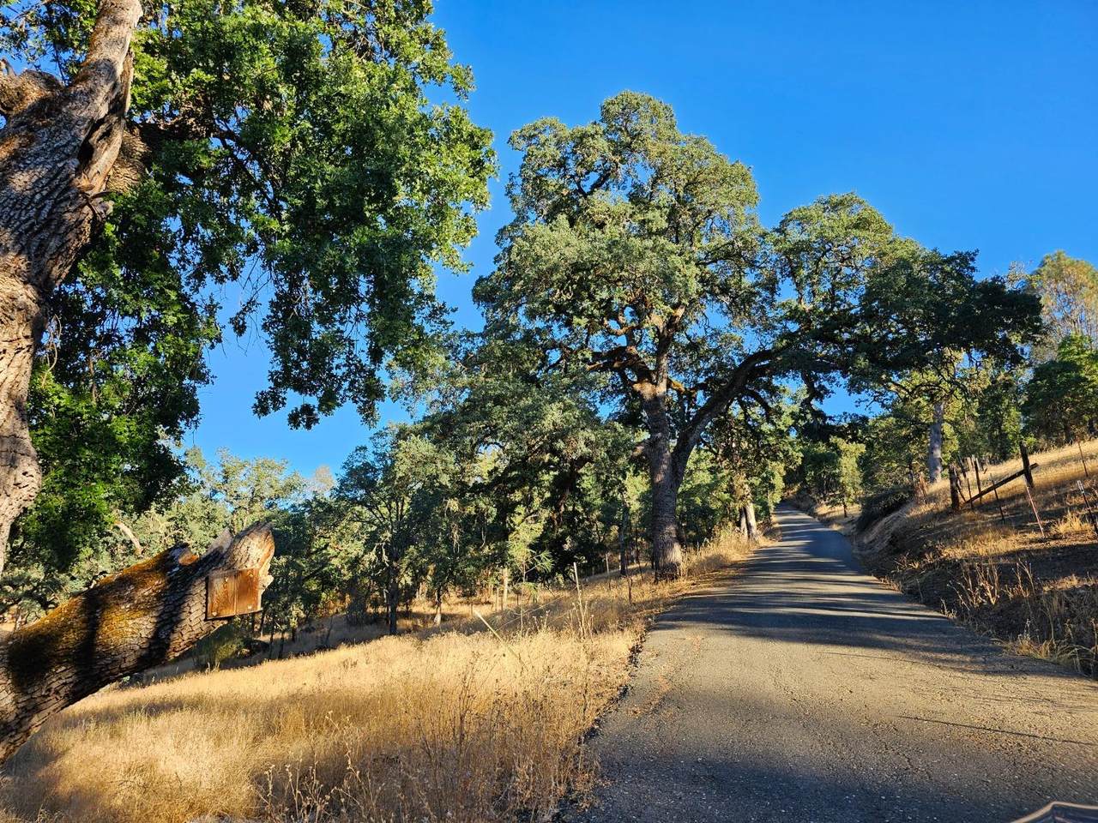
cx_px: 549
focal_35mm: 23
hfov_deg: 73.9
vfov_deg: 58.9
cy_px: 412
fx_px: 730
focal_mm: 6.3
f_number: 1.7
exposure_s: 1/195
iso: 10
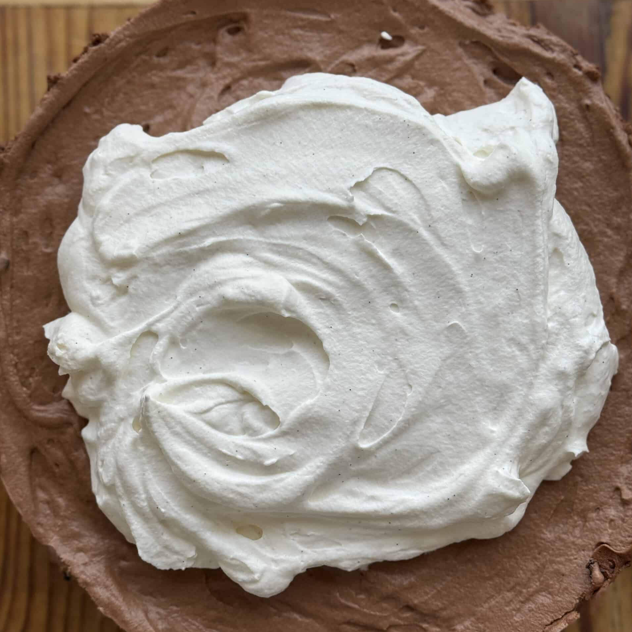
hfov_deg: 30.0
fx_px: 1177
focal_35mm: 57
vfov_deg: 30.0
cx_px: 318
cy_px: 337
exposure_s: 1/167
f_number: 1.78
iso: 50
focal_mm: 6.76
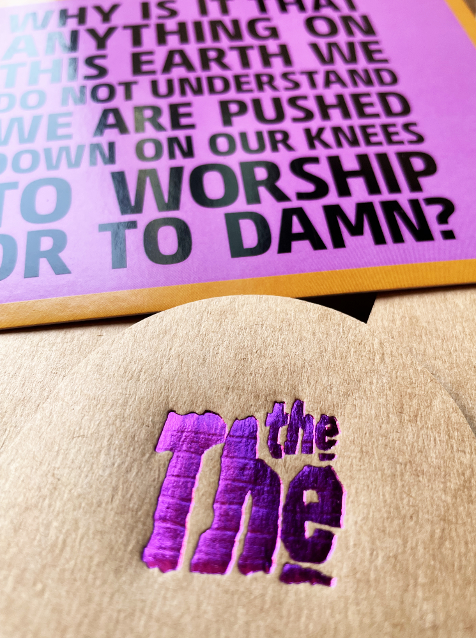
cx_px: 238
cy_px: 319
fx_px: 479
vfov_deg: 67.4
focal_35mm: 26
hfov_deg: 52.9
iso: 100
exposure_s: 1/121
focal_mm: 4.2
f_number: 1.6
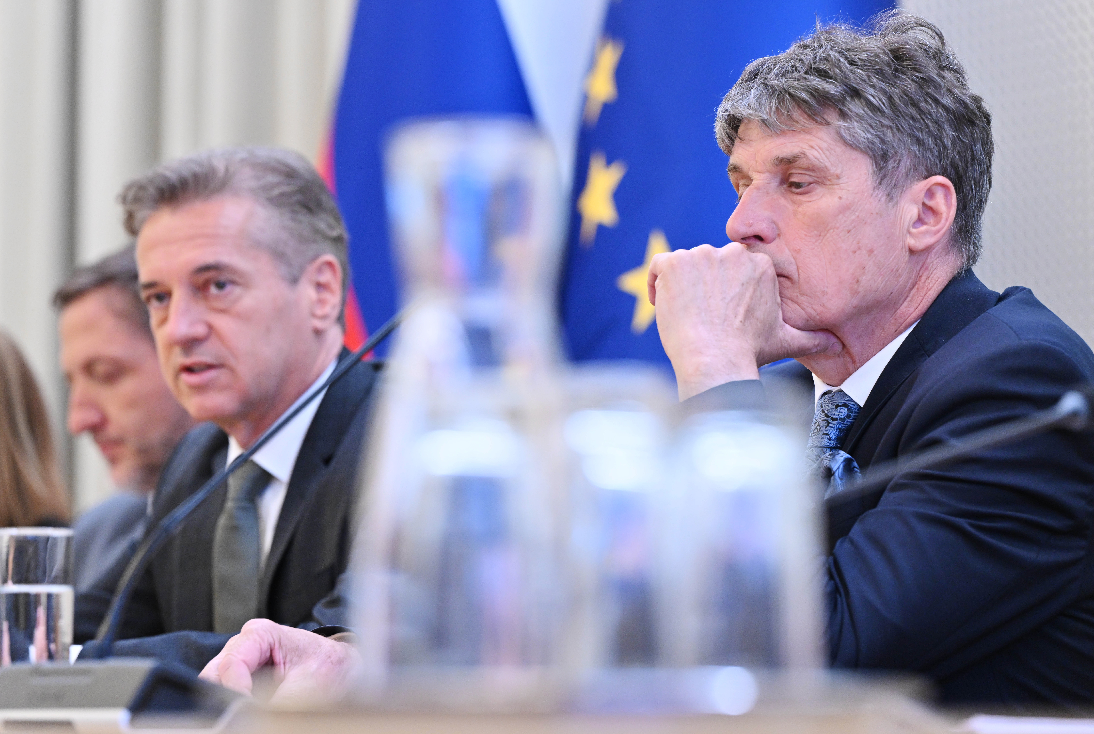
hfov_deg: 13.7
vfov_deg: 9.2
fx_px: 4567
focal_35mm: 150
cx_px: 547
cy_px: 367
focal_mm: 150
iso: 2500
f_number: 4
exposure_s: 1/320
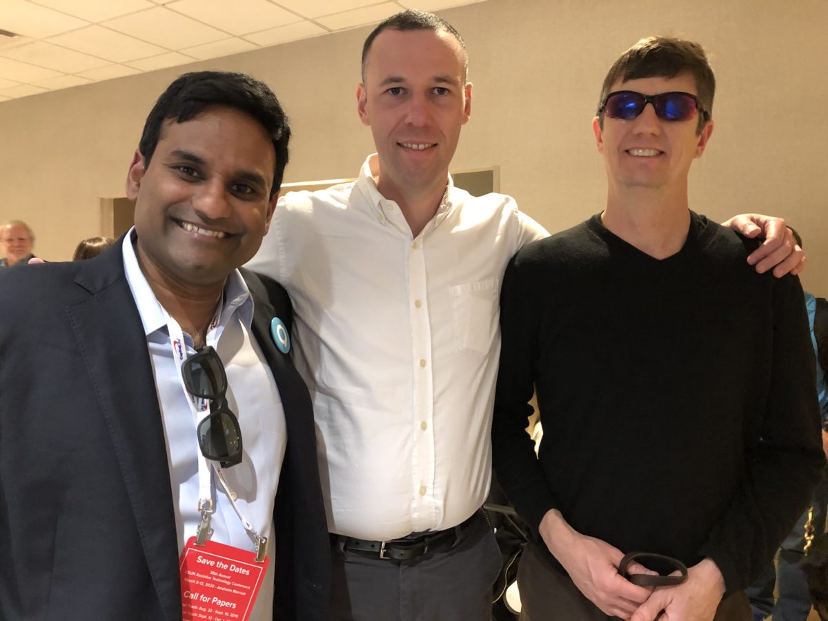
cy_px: 310
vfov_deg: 49.7
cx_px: 414
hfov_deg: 63.4
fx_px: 670
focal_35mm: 28
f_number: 1.8
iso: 100
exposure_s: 1/4
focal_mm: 3.99
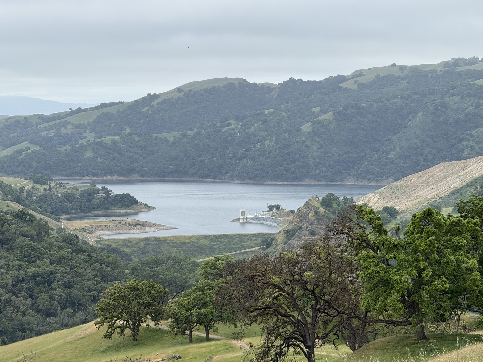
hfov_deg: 16.4
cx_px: 242
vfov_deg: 12.3
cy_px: 181
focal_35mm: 120
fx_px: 1674
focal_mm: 15.66
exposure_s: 1/951
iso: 64
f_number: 2.8
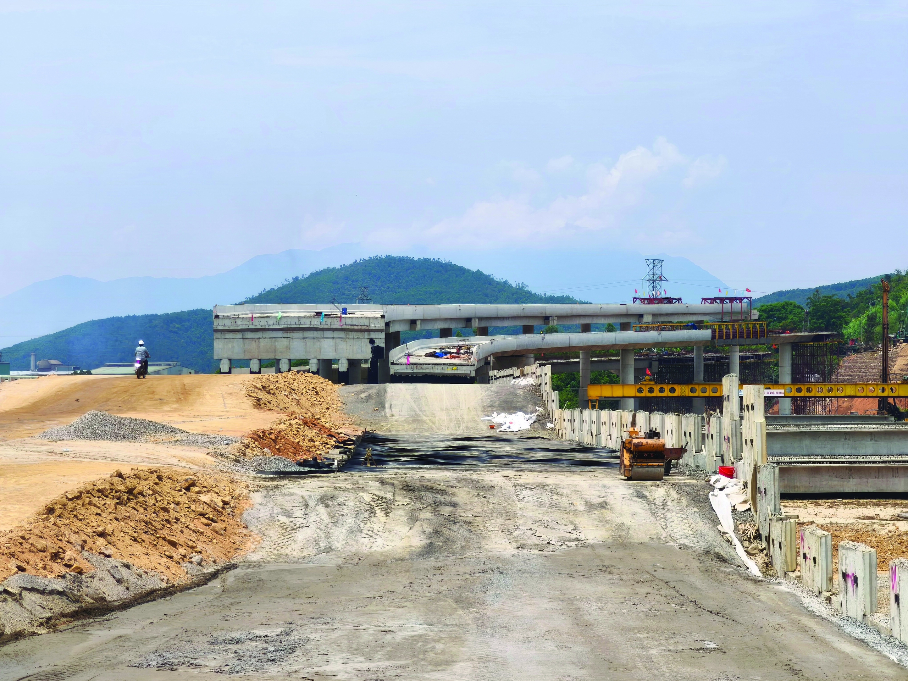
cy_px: 340
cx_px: 454
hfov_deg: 19.6
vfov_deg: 14.8
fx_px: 2623
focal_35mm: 100
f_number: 1.9
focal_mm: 7.1
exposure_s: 1/645
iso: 50
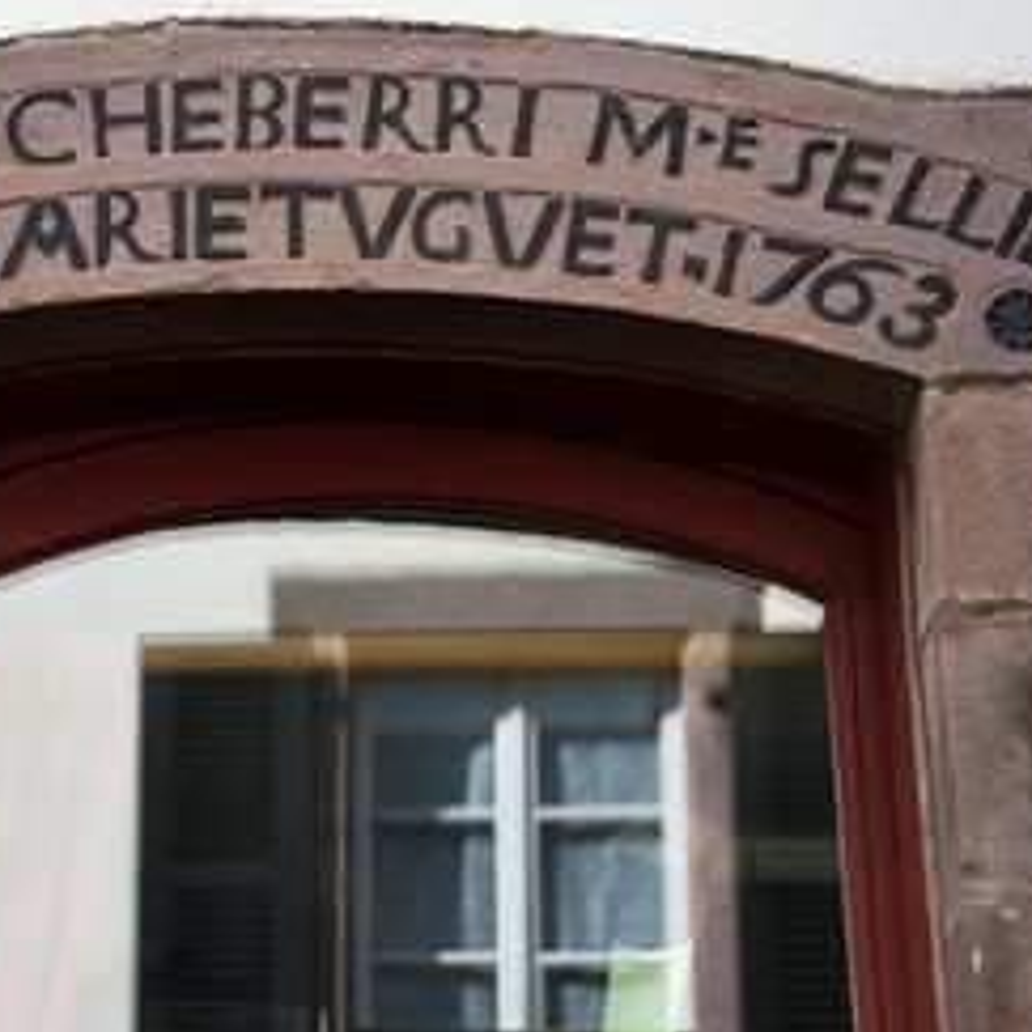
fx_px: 3069
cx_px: 289
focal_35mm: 91
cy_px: 514
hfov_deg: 19.0
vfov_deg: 19.1
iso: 200
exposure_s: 1/250
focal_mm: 62
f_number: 7.1
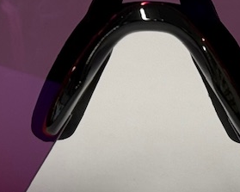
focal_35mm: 215
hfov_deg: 9.0
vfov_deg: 7.2
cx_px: 153
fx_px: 1527
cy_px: 5
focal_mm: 6.76
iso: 50
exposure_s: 1/100
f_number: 1.78
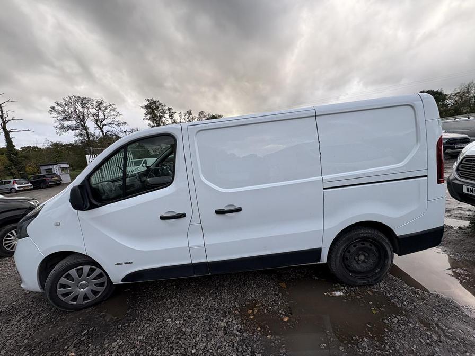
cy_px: 178
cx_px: 238
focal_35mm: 14
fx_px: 192
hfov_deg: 102.1
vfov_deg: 85.7
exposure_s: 1/181
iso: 40
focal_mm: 2.22
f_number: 2.2
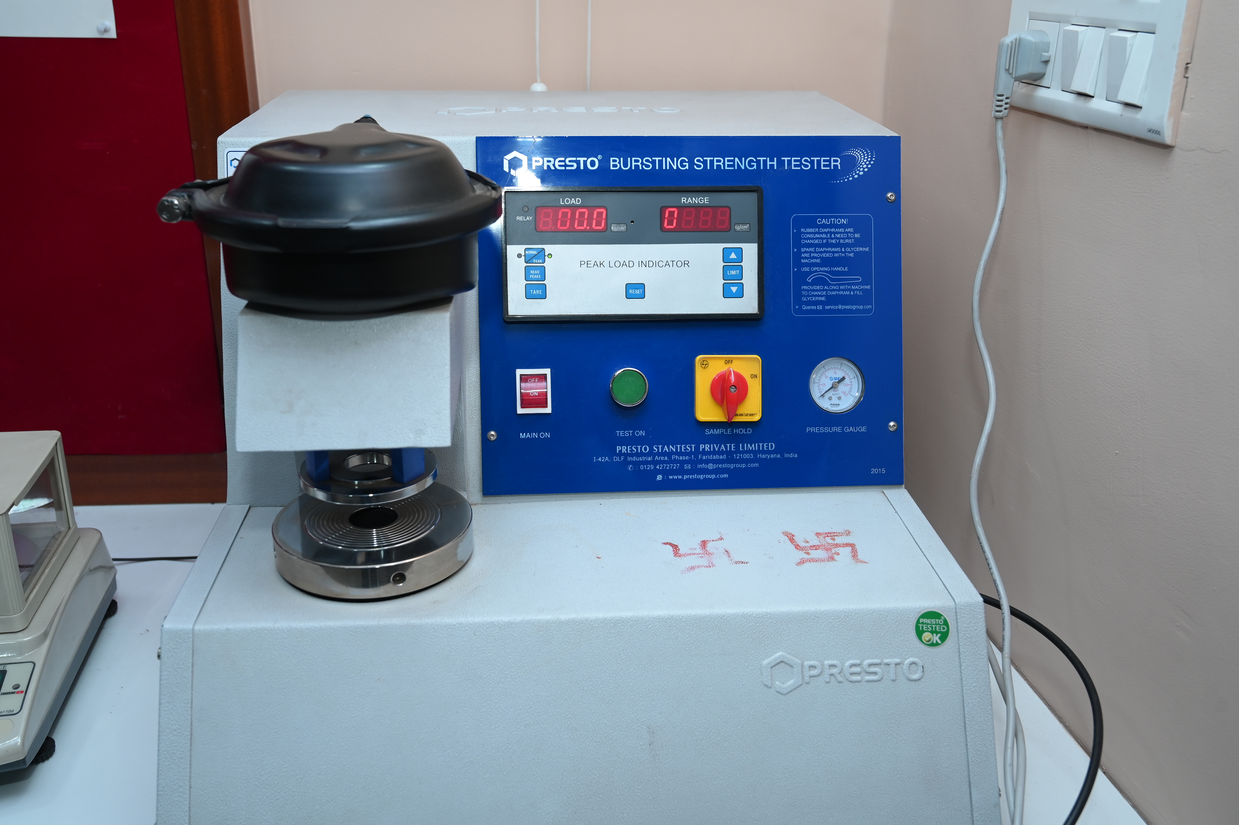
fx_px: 1152
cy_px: 412
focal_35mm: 34
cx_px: 620
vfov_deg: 39.4
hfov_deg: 56.5
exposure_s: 1/160
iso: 640
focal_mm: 33.5
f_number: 5.6
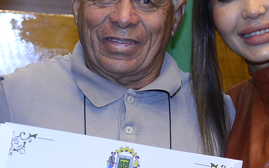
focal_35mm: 197
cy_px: 128
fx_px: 1444
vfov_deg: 6.7
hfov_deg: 10.6
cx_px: 64
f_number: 5.6
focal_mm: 55
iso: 2500
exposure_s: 1/125
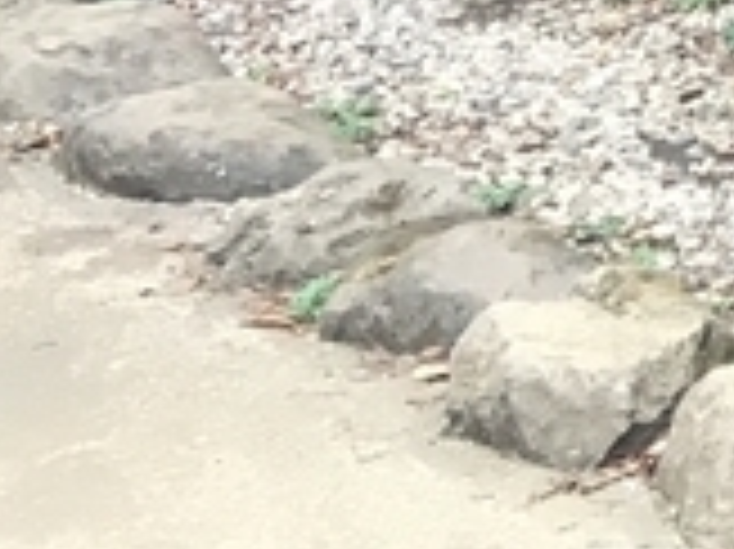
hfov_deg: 7.7
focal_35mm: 214
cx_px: 2436
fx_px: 4534
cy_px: -1242
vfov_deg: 6.2
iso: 25
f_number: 2.2
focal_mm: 4.15
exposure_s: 1/30
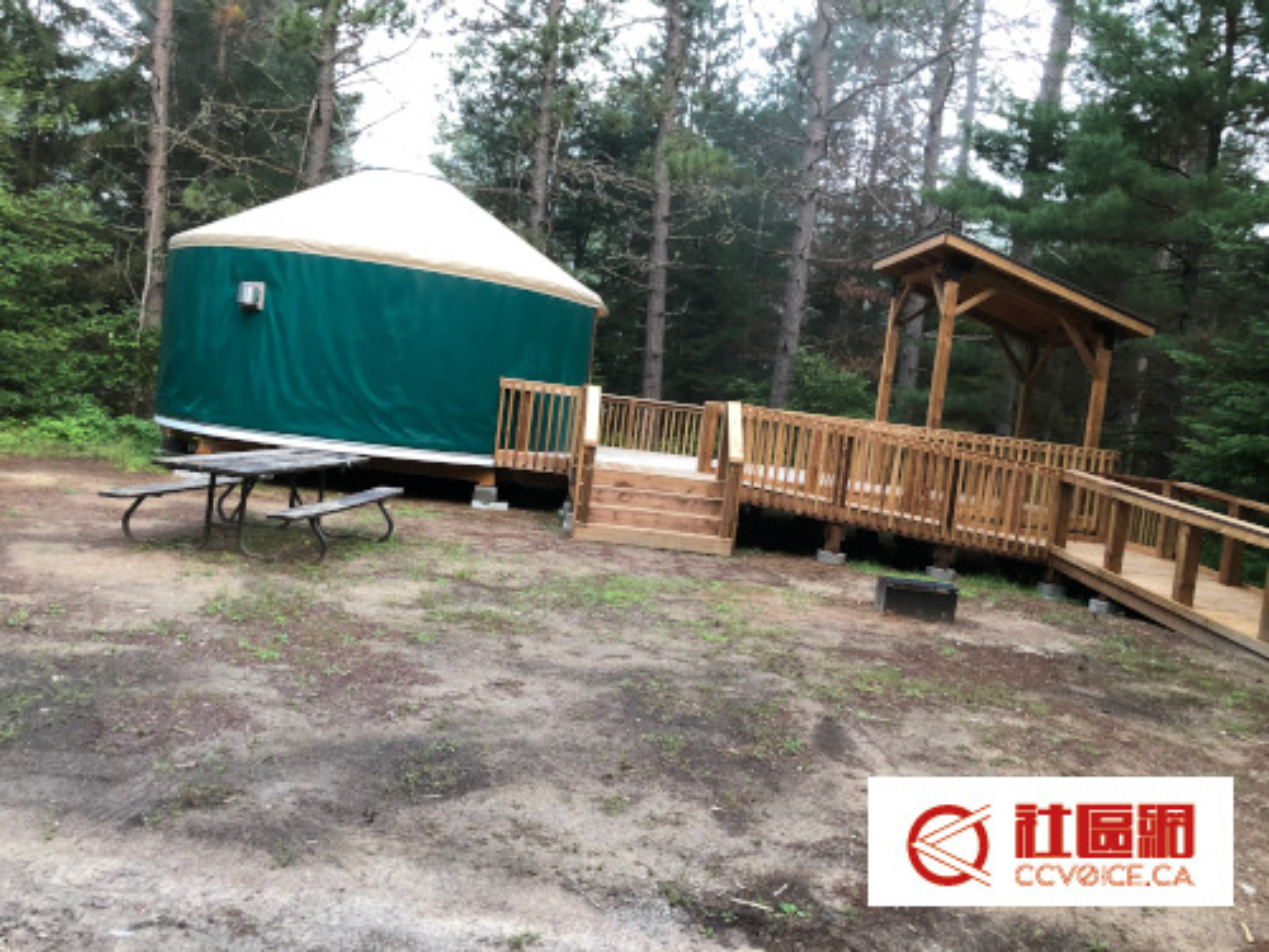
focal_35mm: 28
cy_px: 476
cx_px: 634
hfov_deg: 63.4
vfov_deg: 49.7
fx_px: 1026
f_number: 1.8
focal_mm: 3.99
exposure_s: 1/17
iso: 40
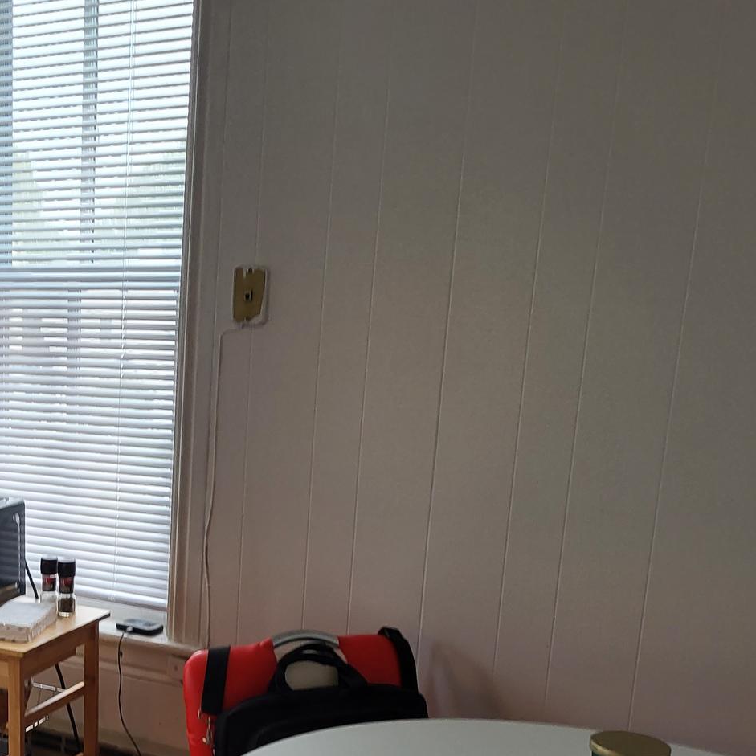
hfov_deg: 32.1
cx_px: 50
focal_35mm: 50
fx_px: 1235
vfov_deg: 33.2
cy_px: 590
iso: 200
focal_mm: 5.4
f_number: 1.8
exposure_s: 1/120
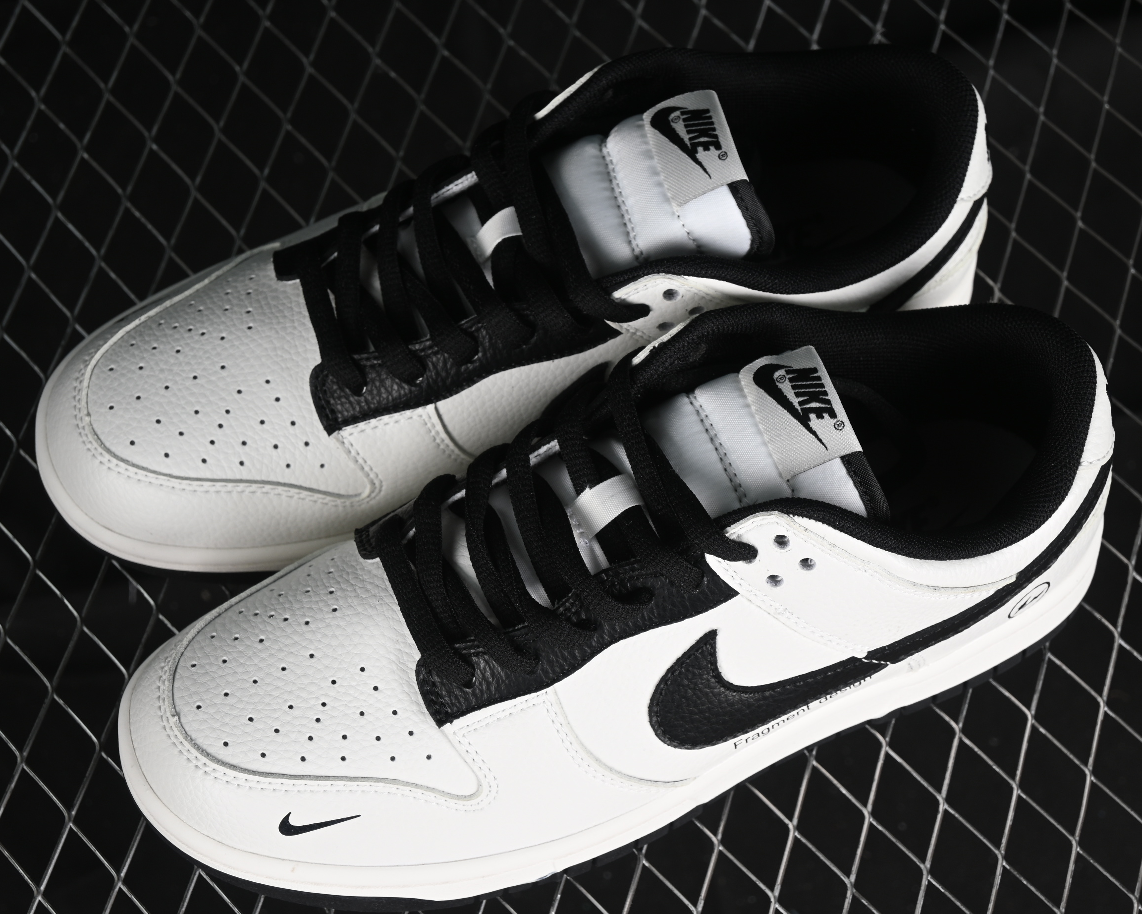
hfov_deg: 22.5
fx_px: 2873
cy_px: 457
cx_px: 570
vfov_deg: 18.1
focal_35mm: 85
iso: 160
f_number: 7.1
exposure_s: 1/80
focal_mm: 50
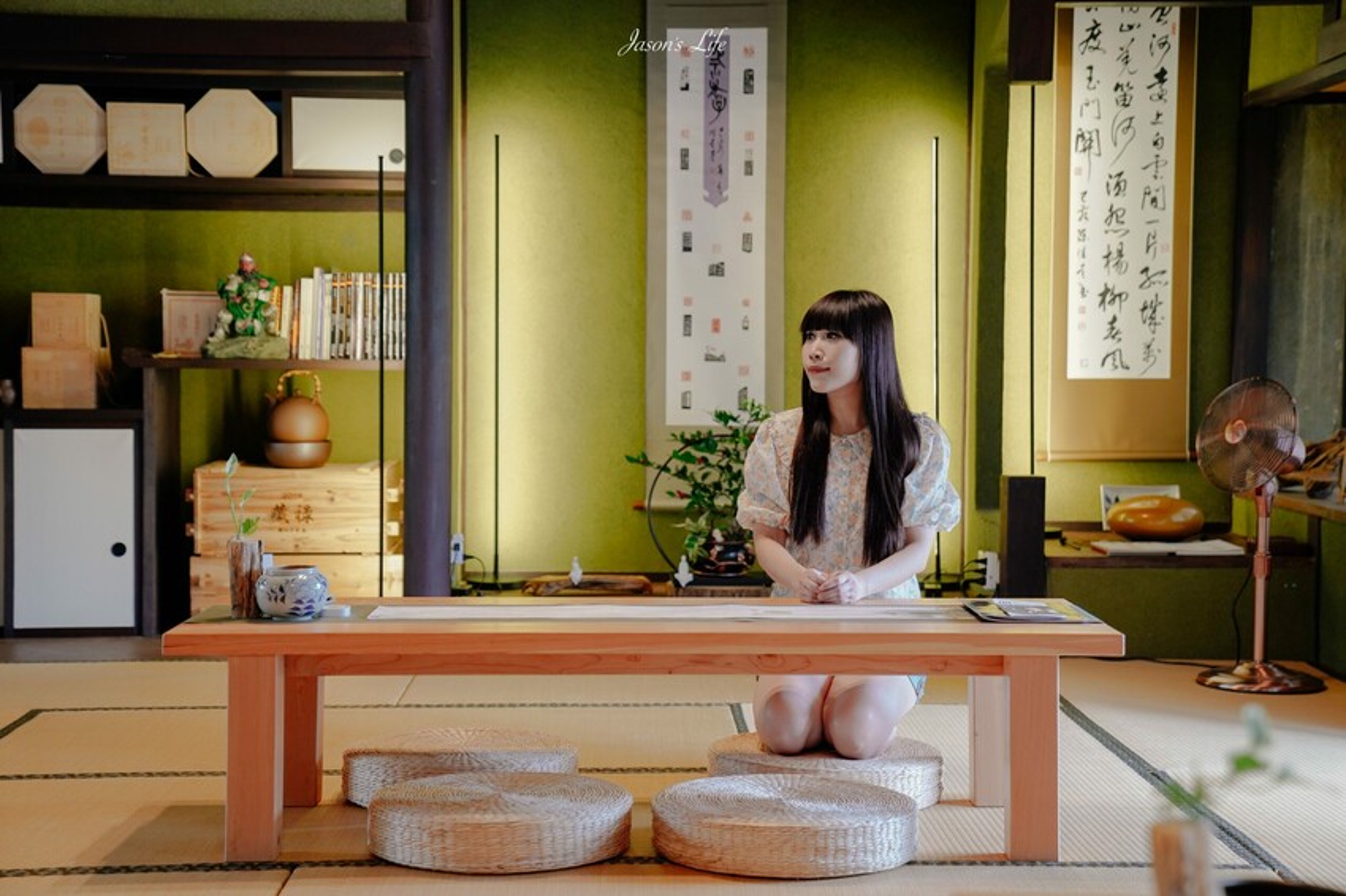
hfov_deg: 33.4
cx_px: 673
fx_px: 2242
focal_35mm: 60
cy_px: 448
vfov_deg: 22.6
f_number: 2.8
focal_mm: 60
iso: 500
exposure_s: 1/60
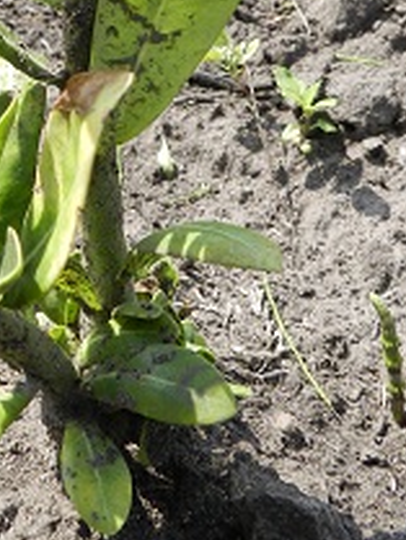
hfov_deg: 31.5
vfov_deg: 40.1
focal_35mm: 44
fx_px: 687
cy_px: 67
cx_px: 49
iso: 160
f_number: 3.4
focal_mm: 4
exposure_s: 1/800
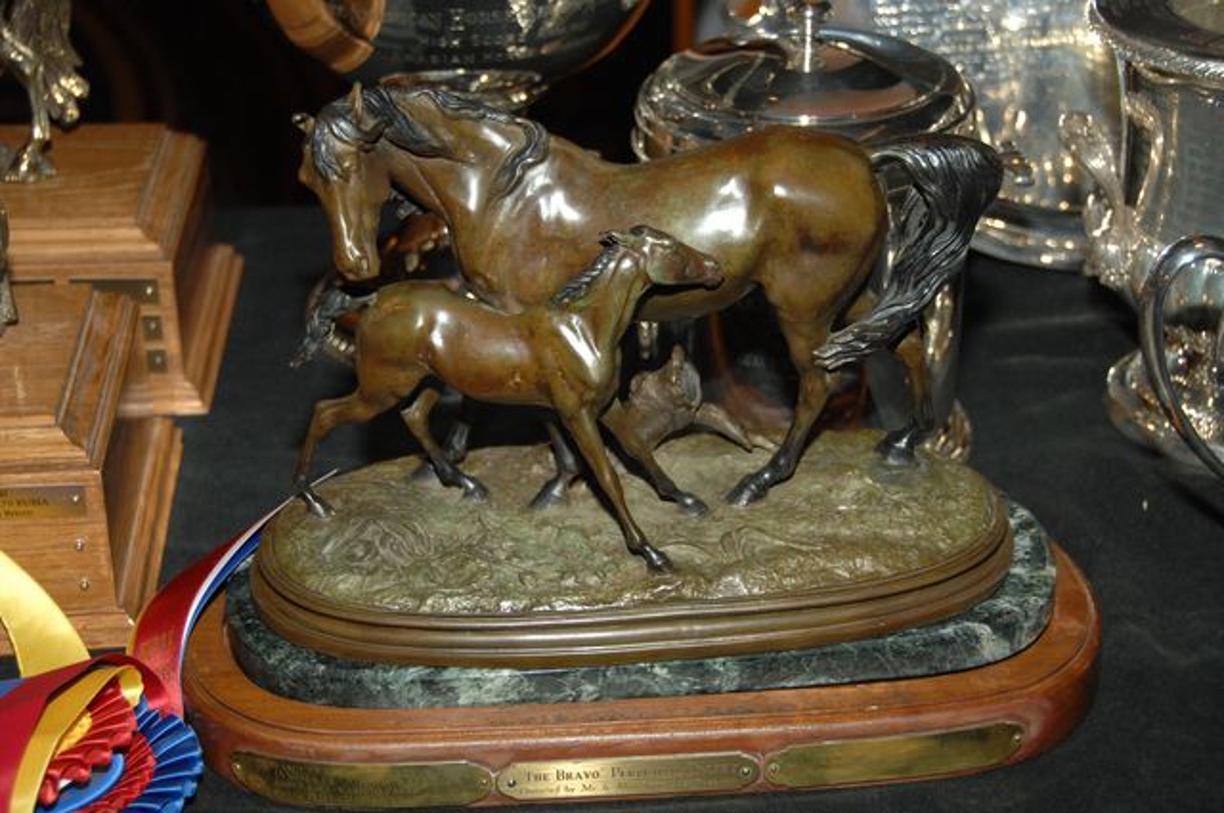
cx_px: 612
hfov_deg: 30.5
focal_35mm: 66
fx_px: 2241
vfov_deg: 20.6
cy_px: 406
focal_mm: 44
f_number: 4.5
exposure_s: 1/125
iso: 400
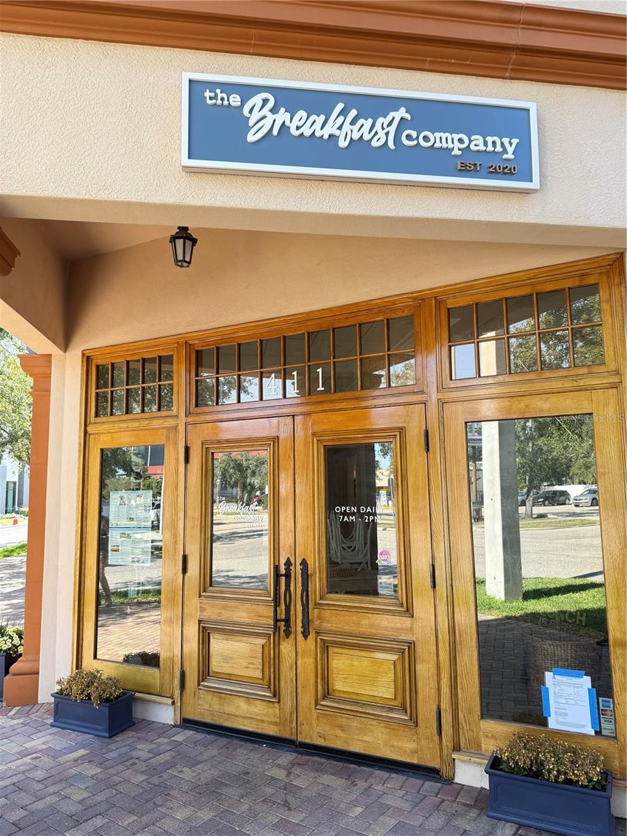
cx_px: 314
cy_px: 418
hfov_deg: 56.8
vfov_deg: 71.6
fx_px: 580
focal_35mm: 24
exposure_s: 1/314
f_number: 1.78
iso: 80
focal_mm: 6.76
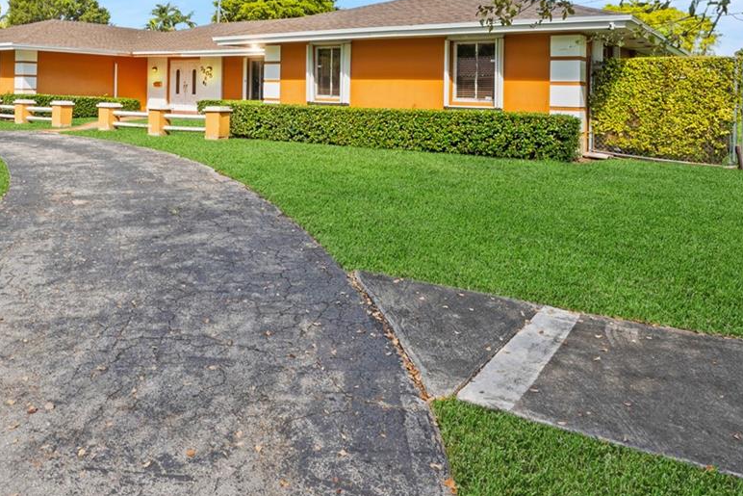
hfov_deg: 62.4
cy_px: 82
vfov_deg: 42.4
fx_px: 599
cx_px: 260
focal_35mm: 29
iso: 100
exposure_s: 1/60
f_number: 14
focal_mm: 14
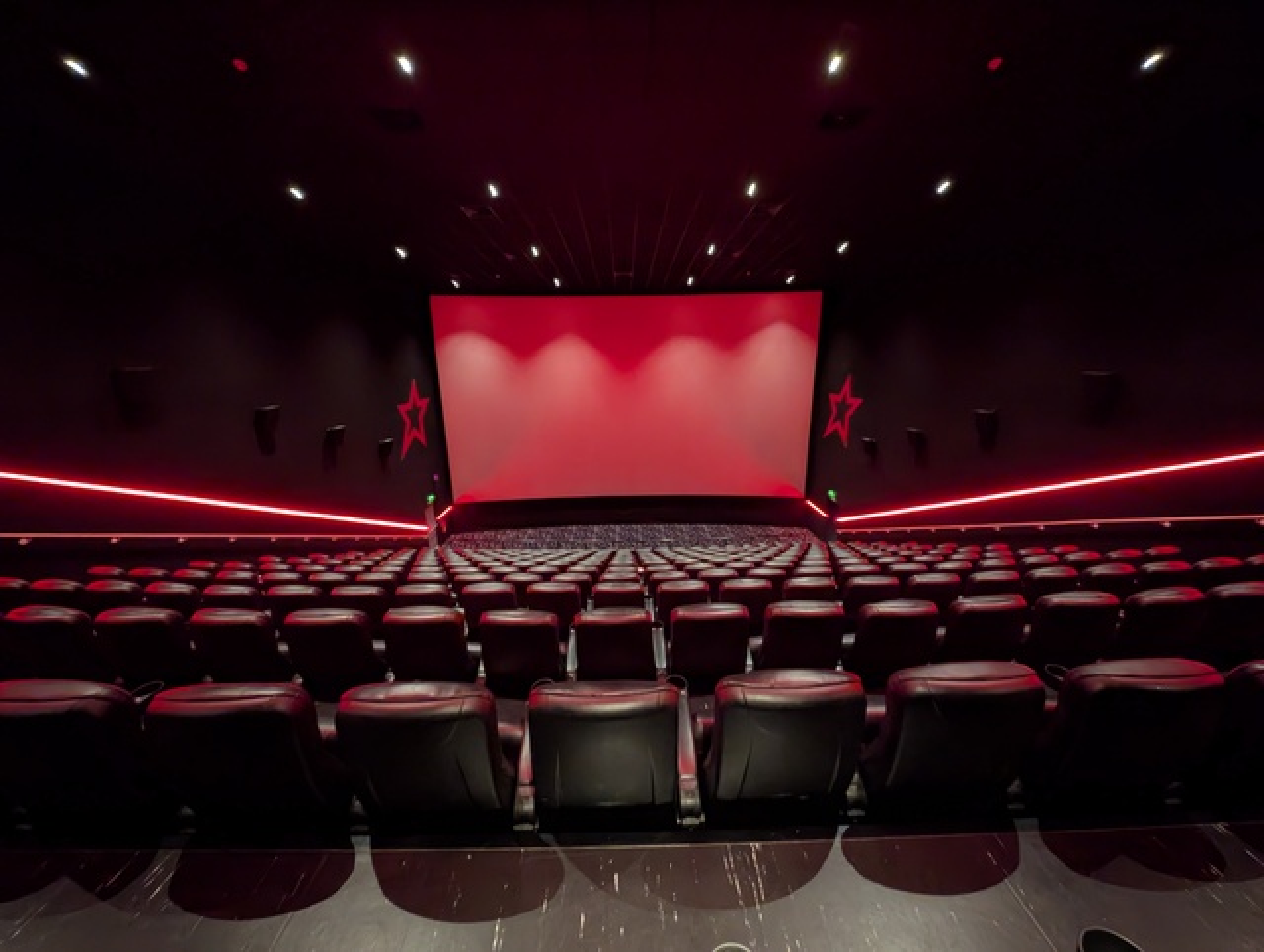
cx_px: 632
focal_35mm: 12
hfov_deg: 110.5
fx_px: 439
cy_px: 476
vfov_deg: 94.6
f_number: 1.95
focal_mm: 2.23
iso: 889
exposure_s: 1/15.2
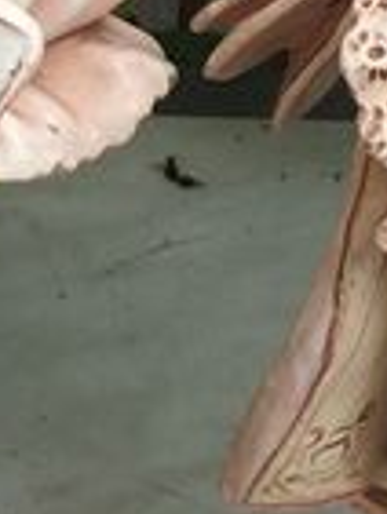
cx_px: 161
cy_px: -182
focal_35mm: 206
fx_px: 3066
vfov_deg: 9.4
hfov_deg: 7.2
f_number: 2.2
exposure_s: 1/366
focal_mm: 4.15
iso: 32
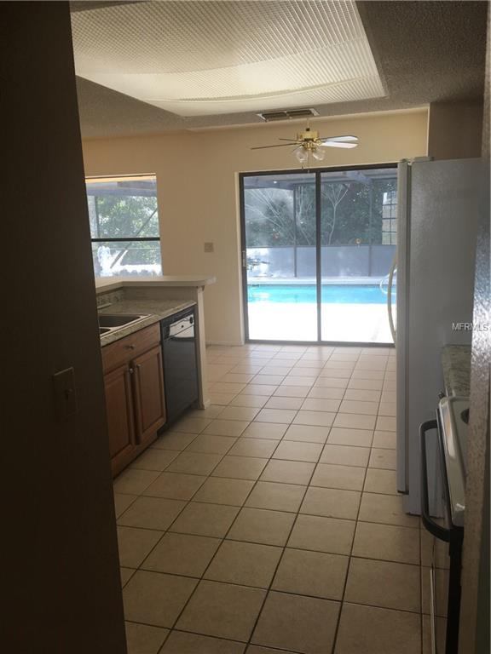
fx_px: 548
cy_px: 327
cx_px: 246
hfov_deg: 48.2
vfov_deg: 61.7
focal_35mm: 29
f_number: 2.2
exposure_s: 1/120
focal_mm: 4.15
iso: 32
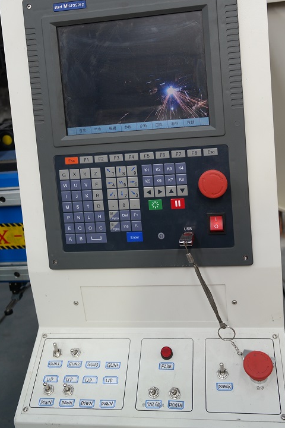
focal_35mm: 40
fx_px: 475
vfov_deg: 47.9
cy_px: 153
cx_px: 145
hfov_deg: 33.4
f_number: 3.5
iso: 100
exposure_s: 1/100
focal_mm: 20
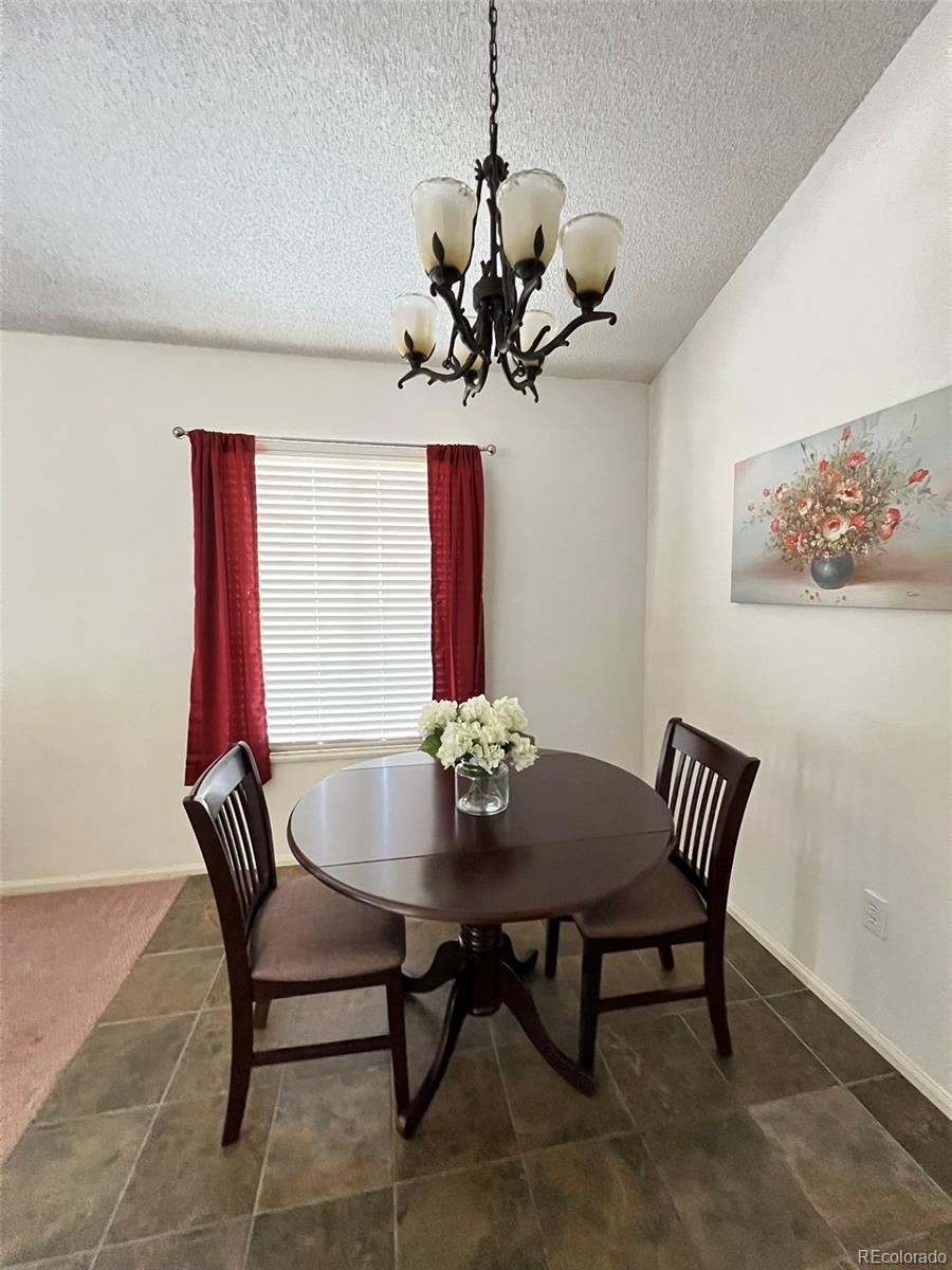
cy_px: 635
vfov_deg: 106.2
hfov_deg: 89.9
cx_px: 476
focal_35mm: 13
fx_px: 477
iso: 1000
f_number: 1.8
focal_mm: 1.57
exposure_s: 1/60
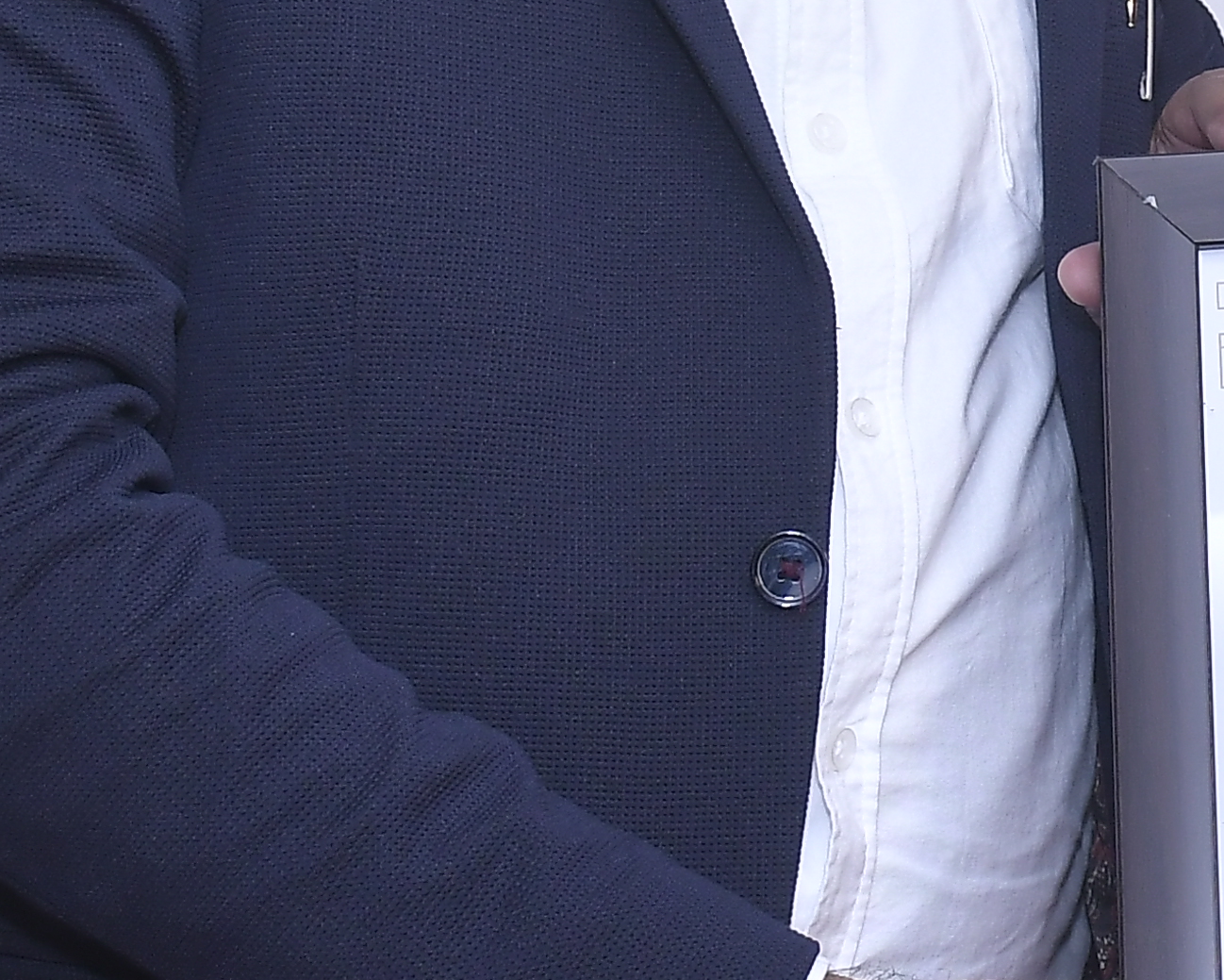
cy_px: -43
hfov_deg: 11.6
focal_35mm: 161
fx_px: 5834
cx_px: 1607
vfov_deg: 9.5
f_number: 5.6
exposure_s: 1/125
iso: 500
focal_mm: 27
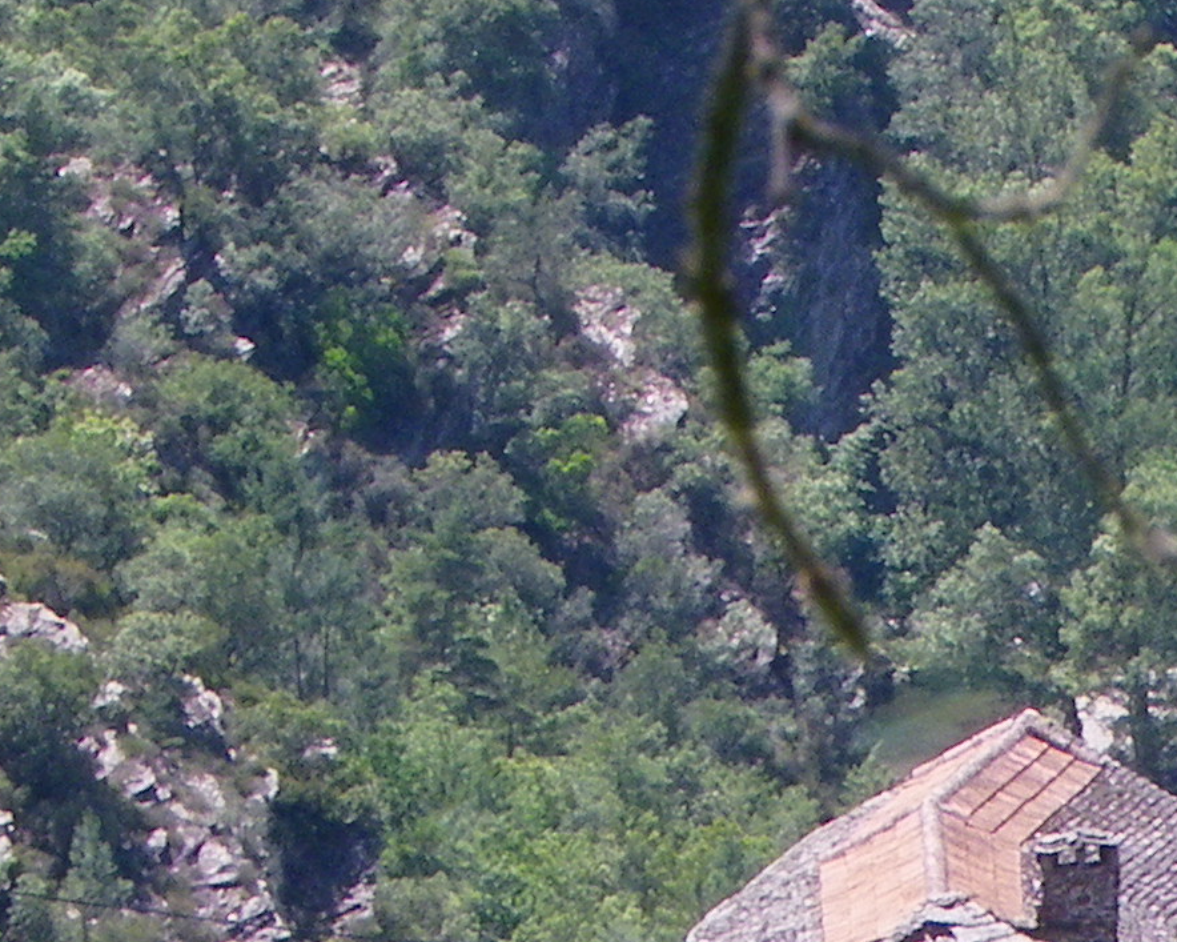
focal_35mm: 755
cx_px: 1919
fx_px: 26297
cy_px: 1618
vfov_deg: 2.0
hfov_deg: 2.6
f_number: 7.1
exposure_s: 1/160
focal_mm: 30.3
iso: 100
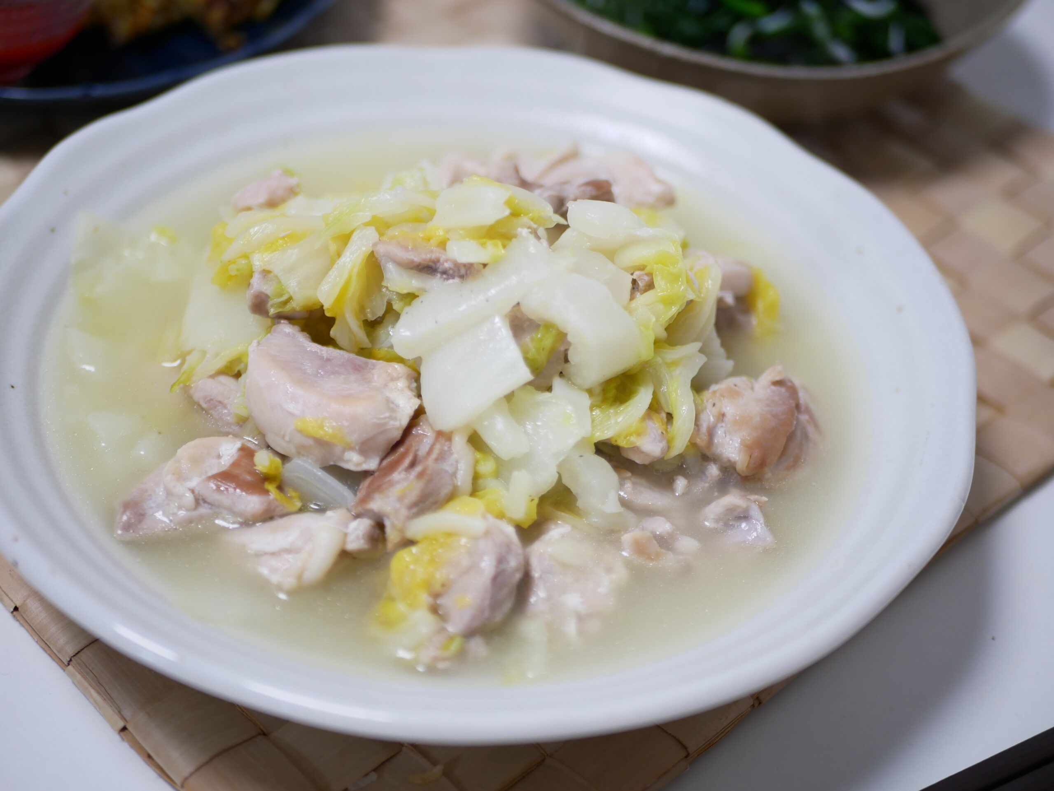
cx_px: 527
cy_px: 396
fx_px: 1523
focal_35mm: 50
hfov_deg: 38.2
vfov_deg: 29.1
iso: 200
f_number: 1.7
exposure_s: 1/60
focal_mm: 25
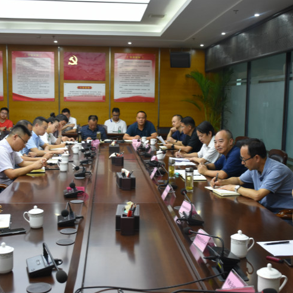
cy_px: 148
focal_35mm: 45
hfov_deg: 37.8
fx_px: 428
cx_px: 144
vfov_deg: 37.8
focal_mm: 23
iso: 800
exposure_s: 1/60
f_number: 4
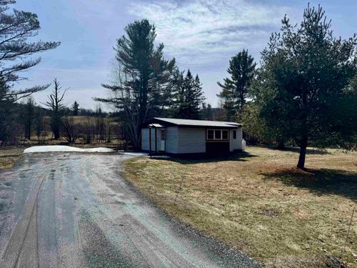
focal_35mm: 24
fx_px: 248
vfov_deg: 56.8
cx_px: 178
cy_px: 134
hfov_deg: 71.6
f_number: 1.78
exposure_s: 1/10417
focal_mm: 6.76
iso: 80
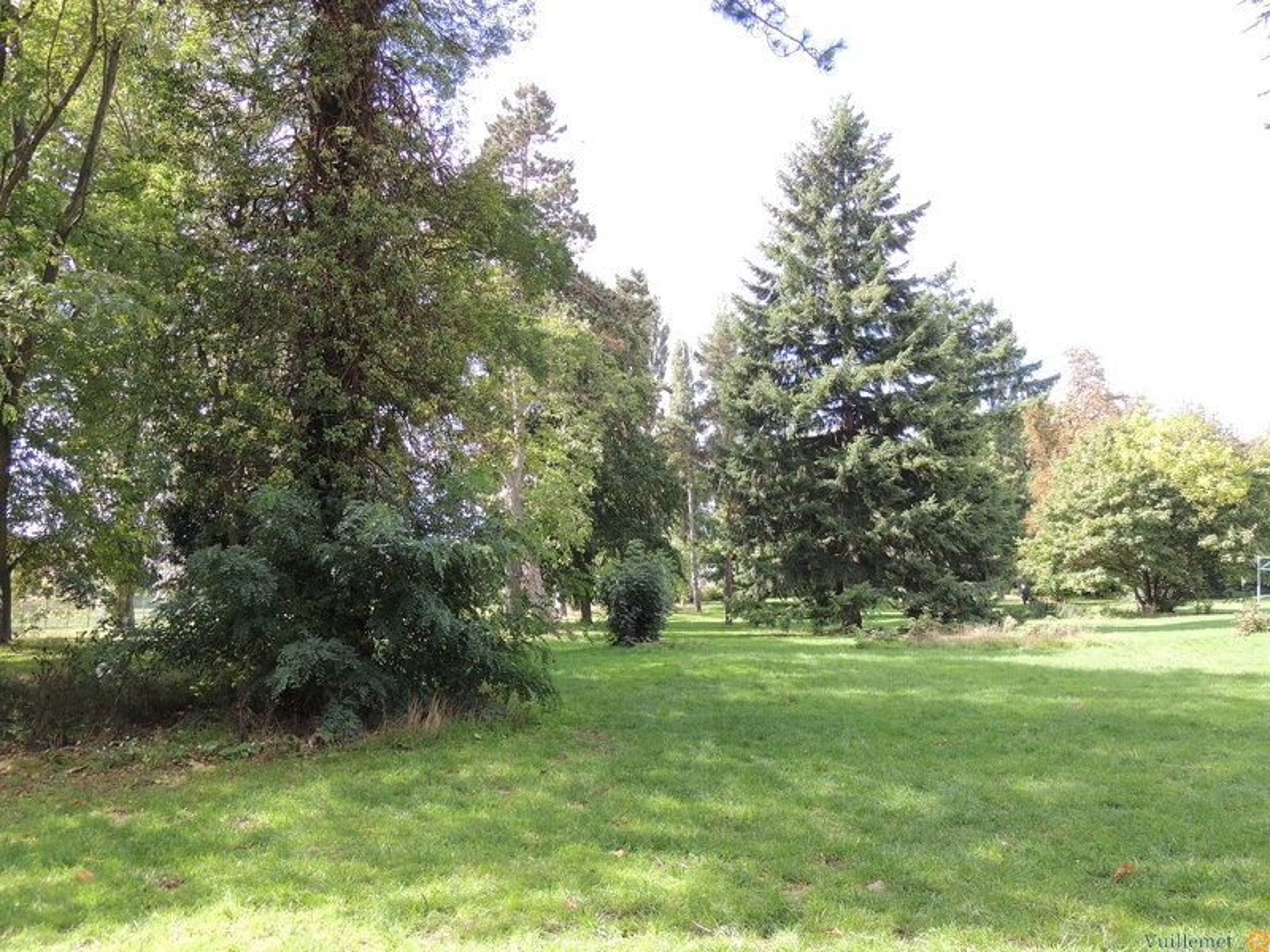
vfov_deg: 46.8
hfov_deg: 60.0
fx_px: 1101
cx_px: 635
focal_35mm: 30
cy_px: 476
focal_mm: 5.3
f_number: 3.1
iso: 100
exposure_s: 1/160
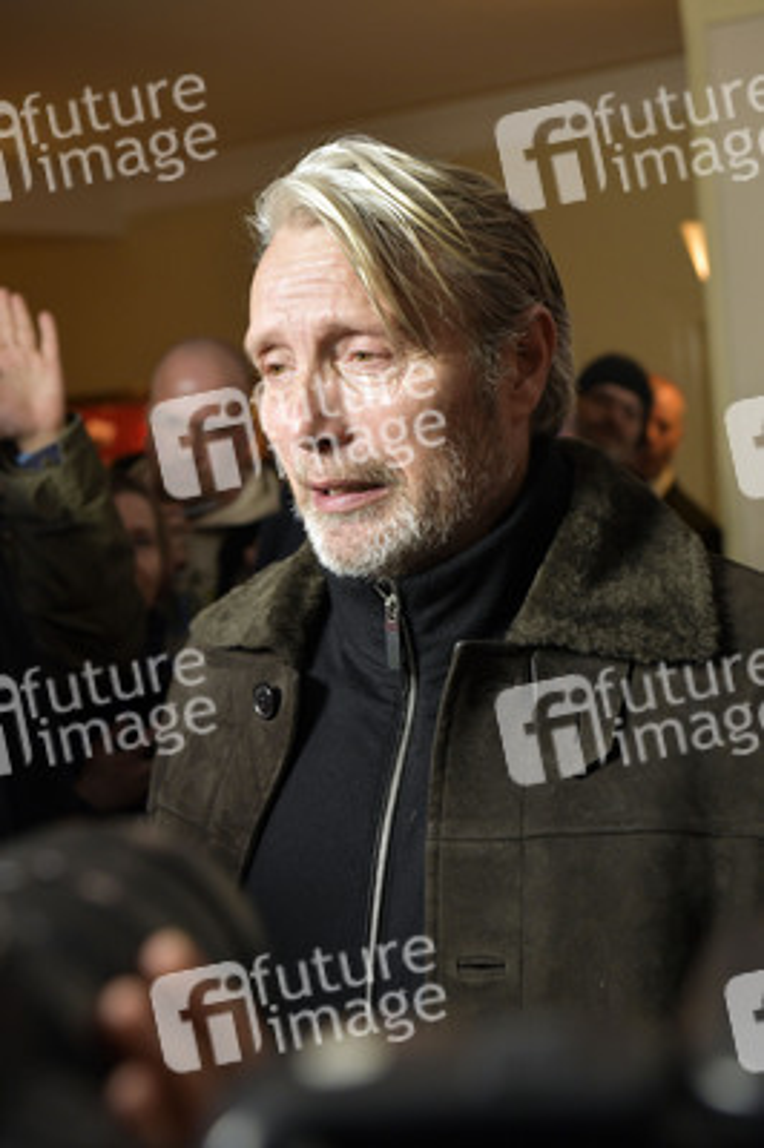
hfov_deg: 21.9
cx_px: 382
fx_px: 1977
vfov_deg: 32.4
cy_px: 574
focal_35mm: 62
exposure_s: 1/250
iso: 1600
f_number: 6.3
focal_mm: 62
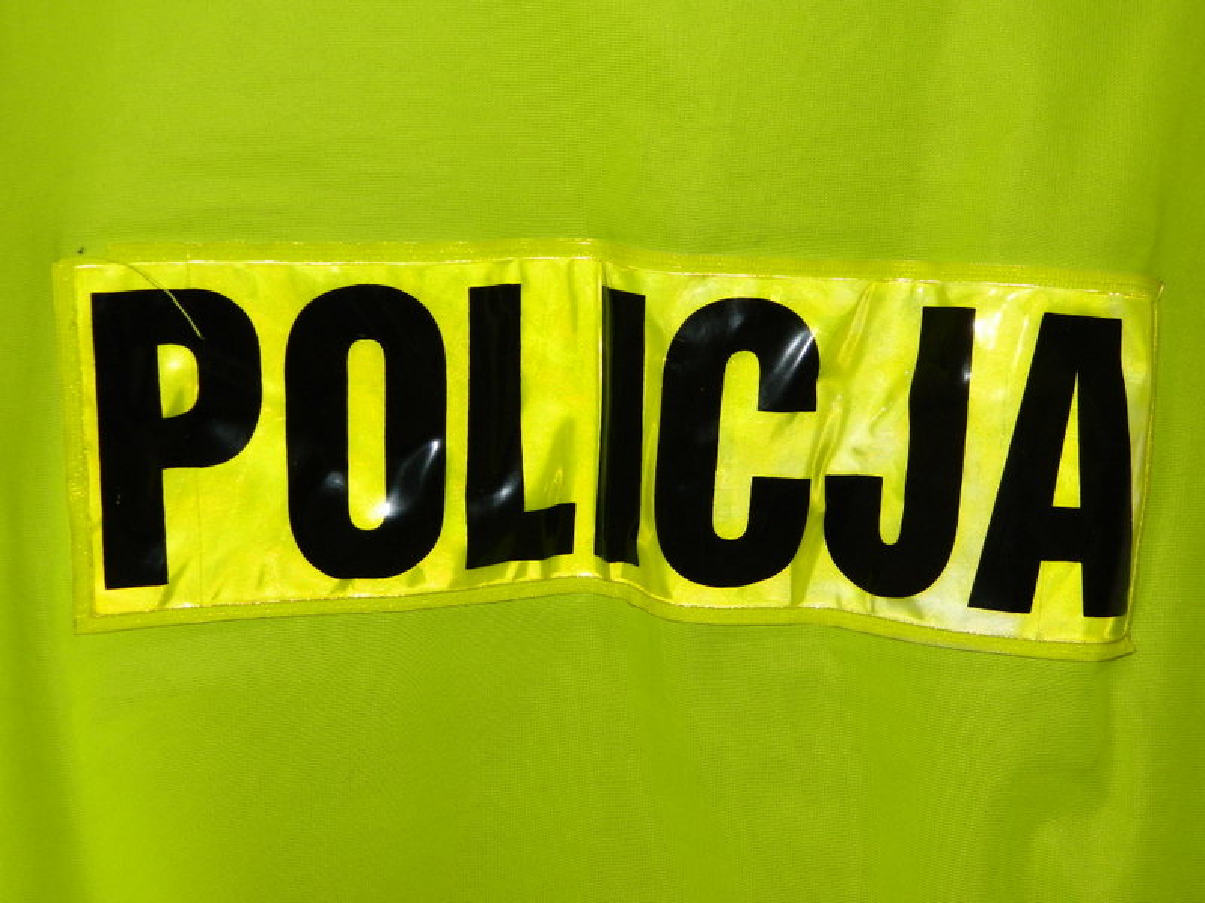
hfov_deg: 40.4
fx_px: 1636
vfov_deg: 30.9
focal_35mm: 47
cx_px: 602
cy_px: 452
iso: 200
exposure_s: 1/50
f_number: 3.6
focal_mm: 8.4
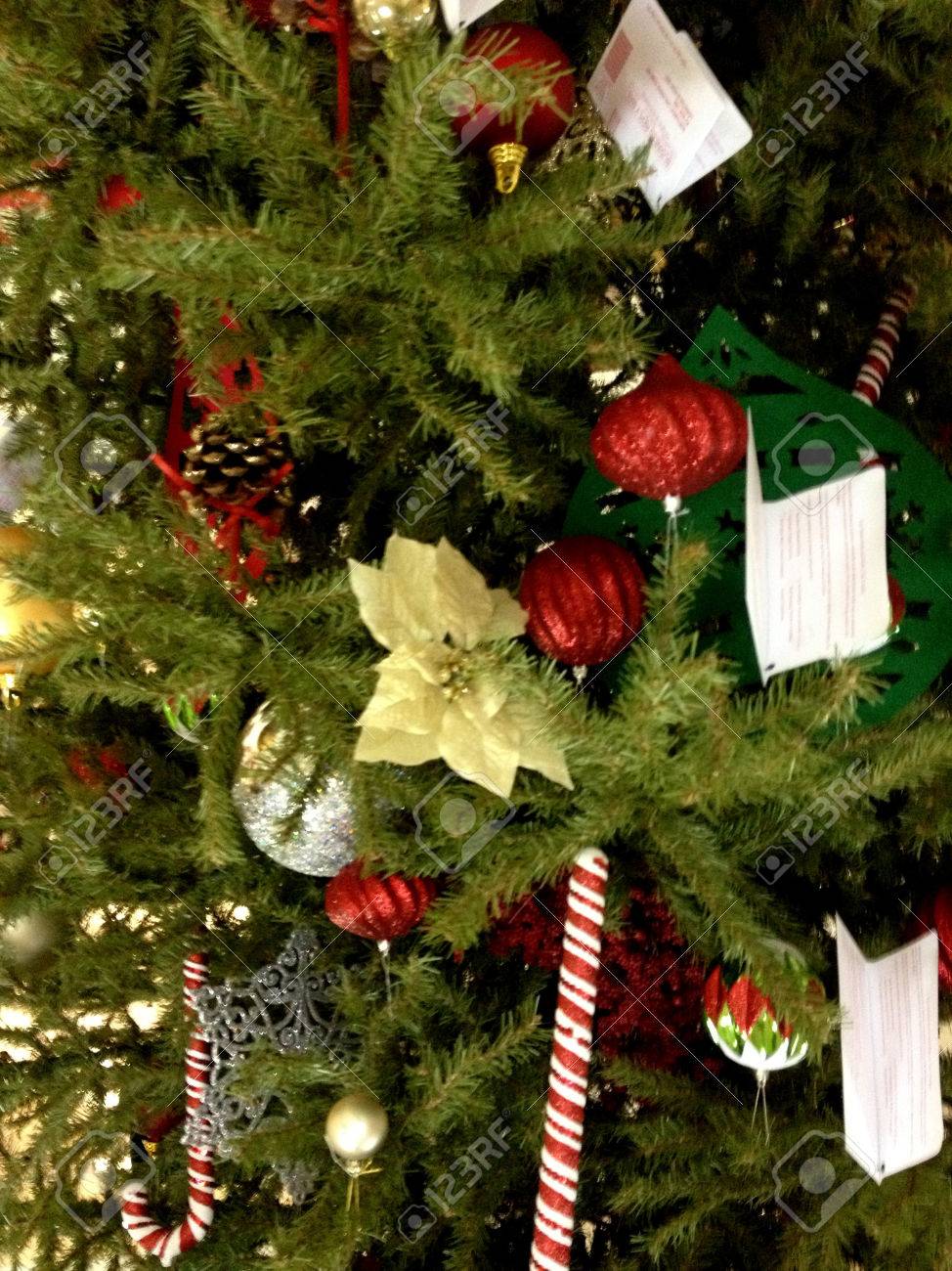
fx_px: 1284
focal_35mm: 35
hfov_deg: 40.7
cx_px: 476
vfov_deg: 52.6
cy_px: 636
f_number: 2.4
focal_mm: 4.28
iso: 400
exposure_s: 1/17
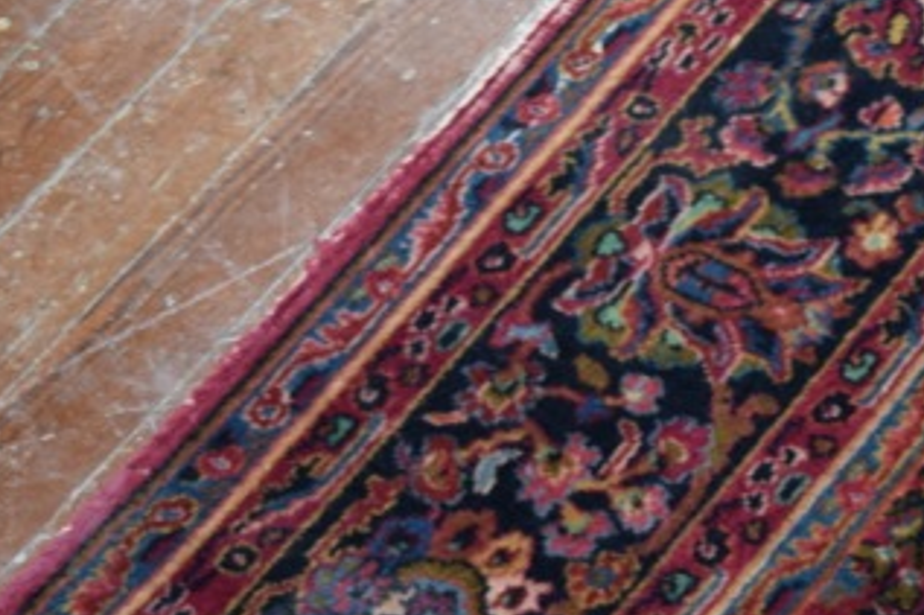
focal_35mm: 199
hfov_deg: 10.2
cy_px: 765
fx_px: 5105
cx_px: 1049
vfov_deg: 6.8
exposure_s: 1/60
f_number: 5
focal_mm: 42
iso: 1000
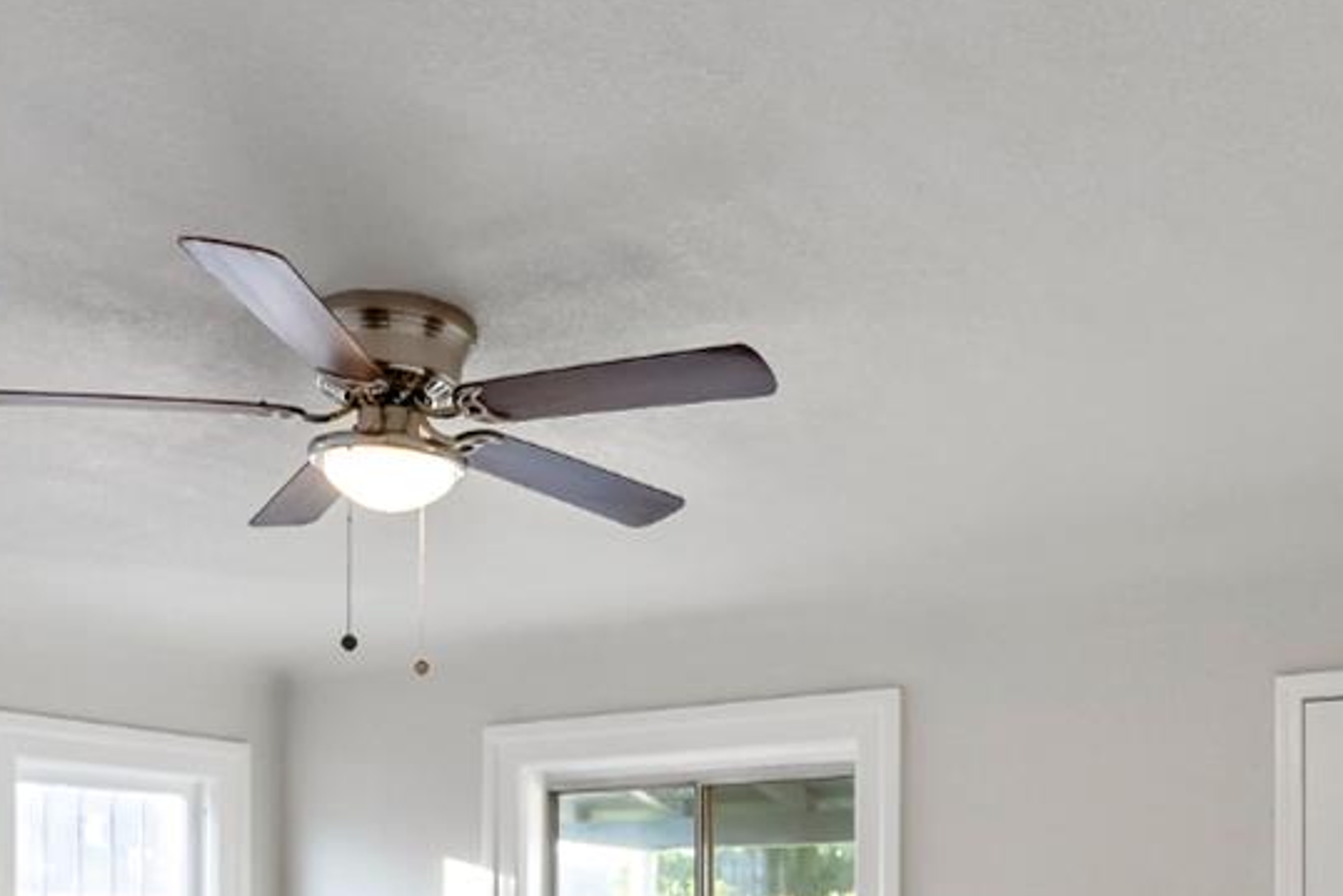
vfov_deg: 30.2
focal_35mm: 39
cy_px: 1013
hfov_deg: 49.5
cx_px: 681
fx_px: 1455
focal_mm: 14
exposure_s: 1/160
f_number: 4
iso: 800
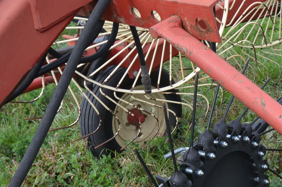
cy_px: 169
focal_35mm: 56
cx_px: 259
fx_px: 438
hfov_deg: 33.6
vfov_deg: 23.4
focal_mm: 20
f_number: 7.1
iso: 200
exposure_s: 1/200
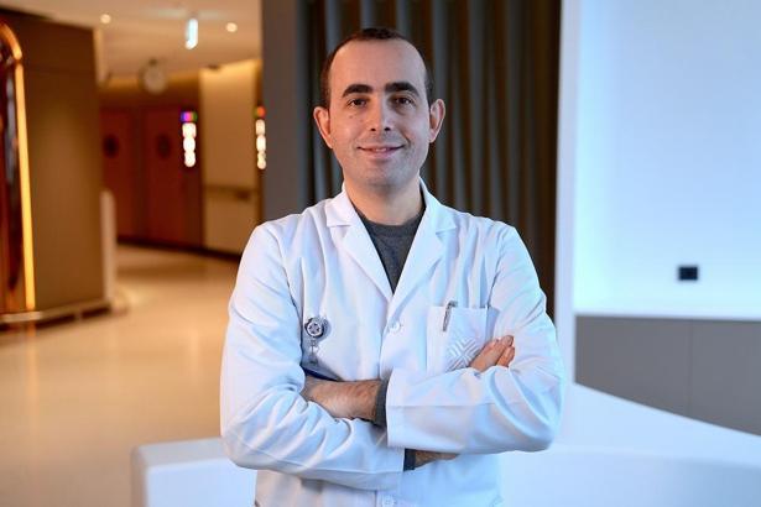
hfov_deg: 43.6
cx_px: 380
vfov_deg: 29.9
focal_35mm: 45
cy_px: 254
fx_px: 951
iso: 160
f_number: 2.8
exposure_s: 1/100
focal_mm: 45
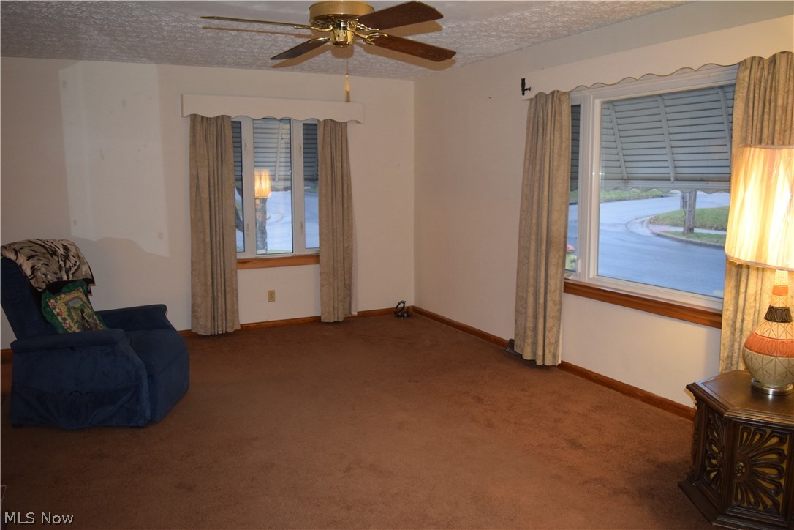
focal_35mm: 27
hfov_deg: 67.4
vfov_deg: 47.9
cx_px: 397
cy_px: 265
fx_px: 595
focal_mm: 18
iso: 1600
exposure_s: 1/60
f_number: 3.5
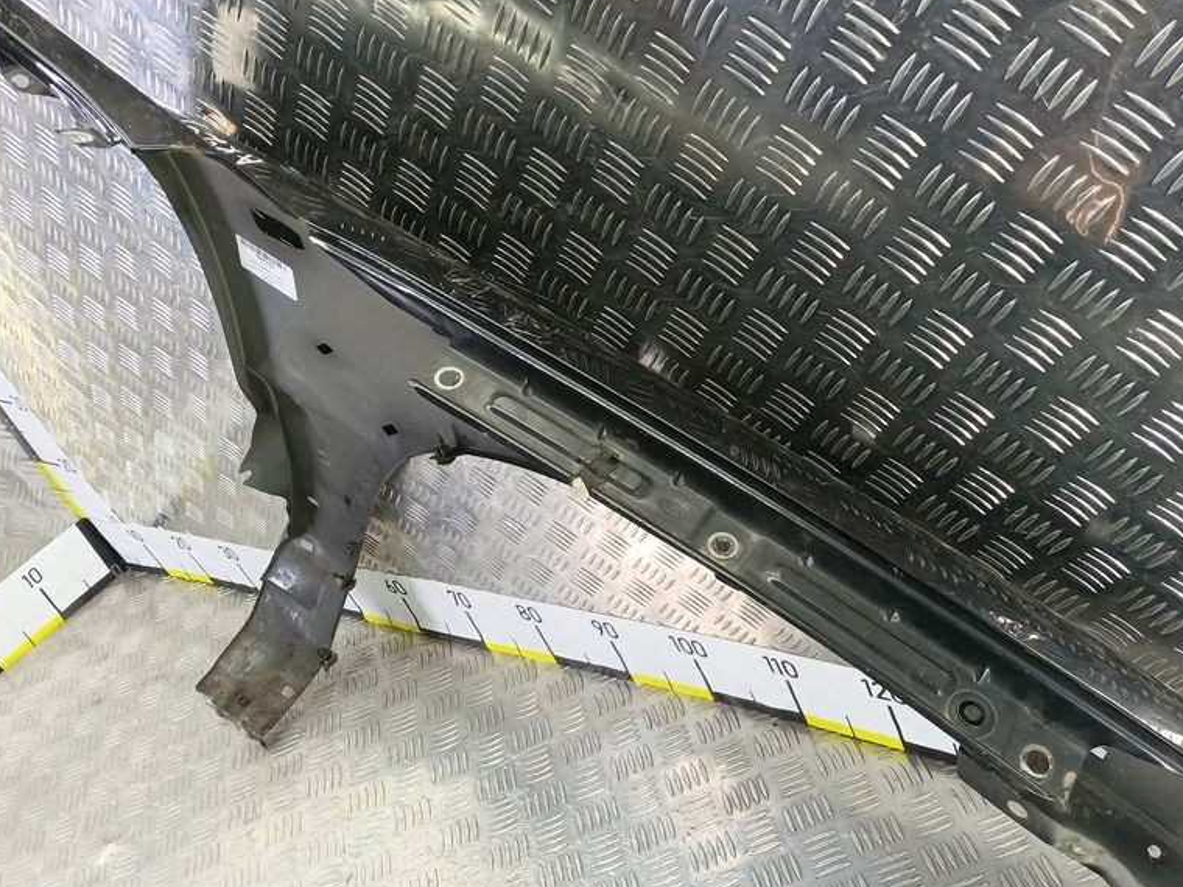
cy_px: 458
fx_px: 1059
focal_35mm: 31
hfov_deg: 58.1
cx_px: 679
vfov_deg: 45.4
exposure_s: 1/50
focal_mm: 4.11
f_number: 1.6
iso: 232
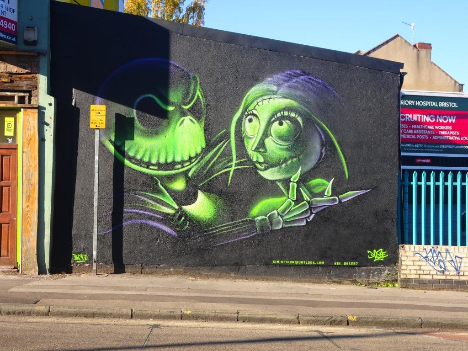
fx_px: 595
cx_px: 234
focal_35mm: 44
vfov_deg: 32.9
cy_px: 176
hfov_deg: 42.9
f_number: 4.5
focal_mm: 7.58
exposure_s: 1/200
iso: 80
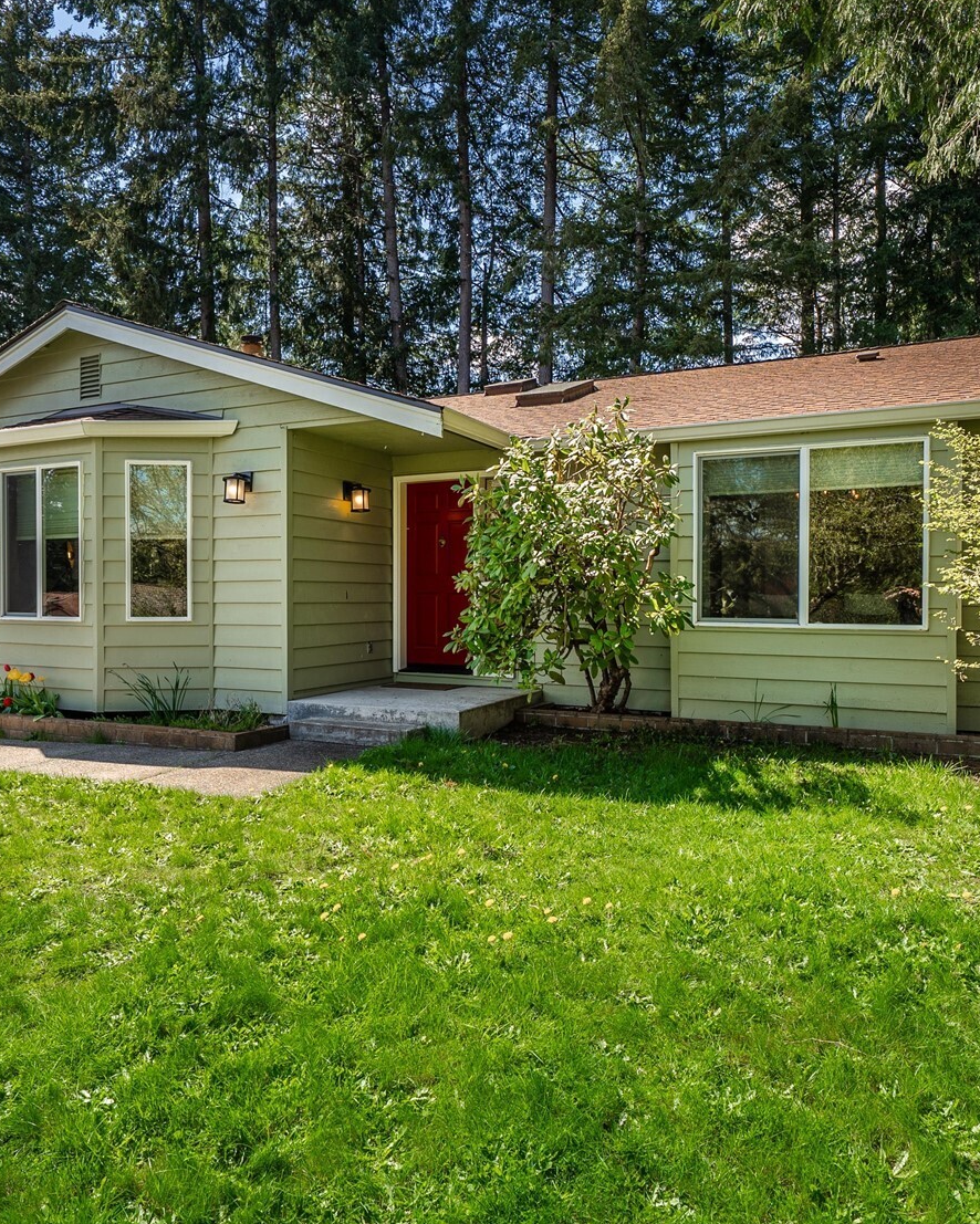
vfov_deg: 72.6
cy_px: 600
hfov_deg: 60.9
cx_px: 470
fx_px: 834
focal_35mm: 23
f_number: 7.1
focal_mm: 16
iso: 80
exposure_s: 1/100
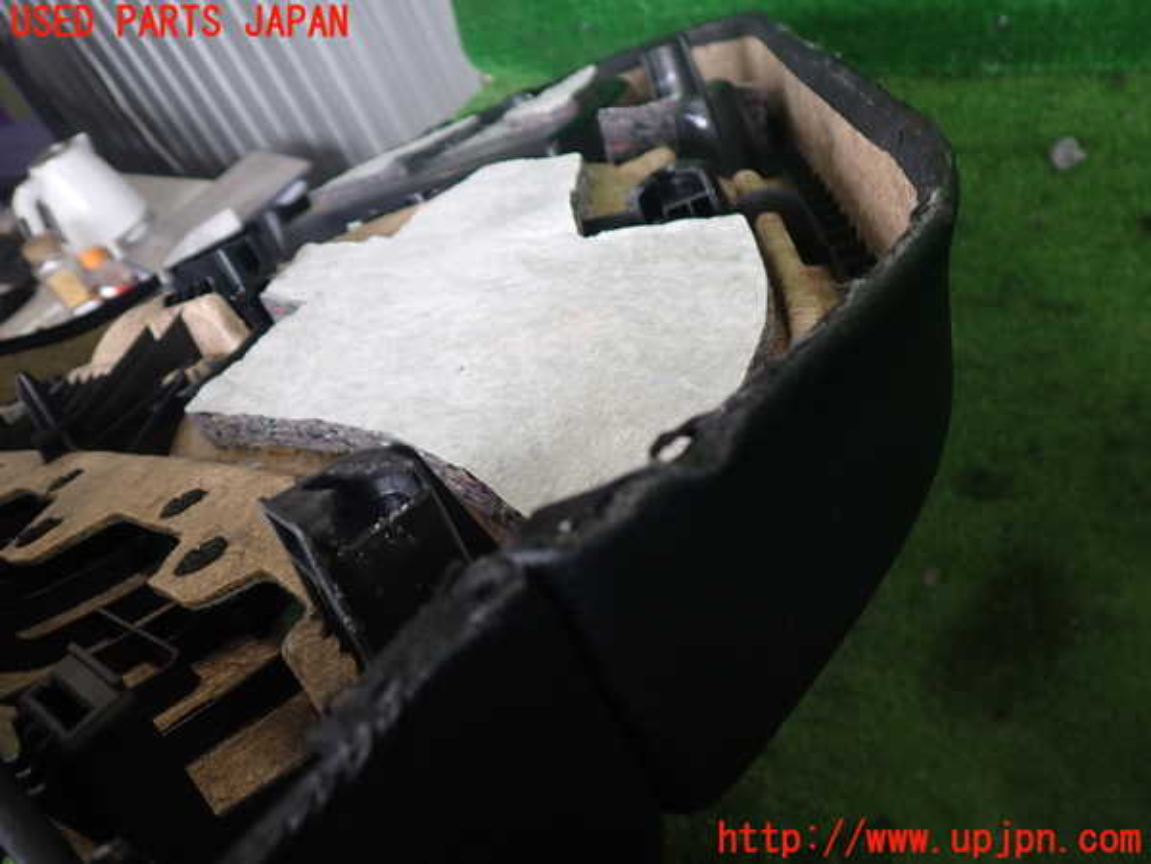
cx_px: 576
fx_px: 998
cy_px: 432
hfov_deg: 60.0
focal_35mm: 30
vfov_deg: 46.8
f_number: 2.3
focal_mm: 5.4
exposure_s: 1/100
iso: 200
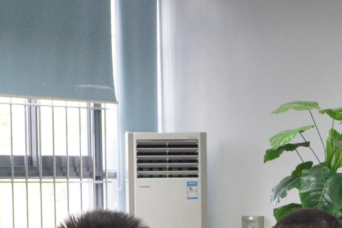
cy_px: 300
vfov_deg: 8.5
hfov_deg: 12.9
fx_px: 1511
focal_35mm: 159
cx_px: 241
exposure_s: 1/125
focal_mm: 28
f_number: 5.6
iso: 1250
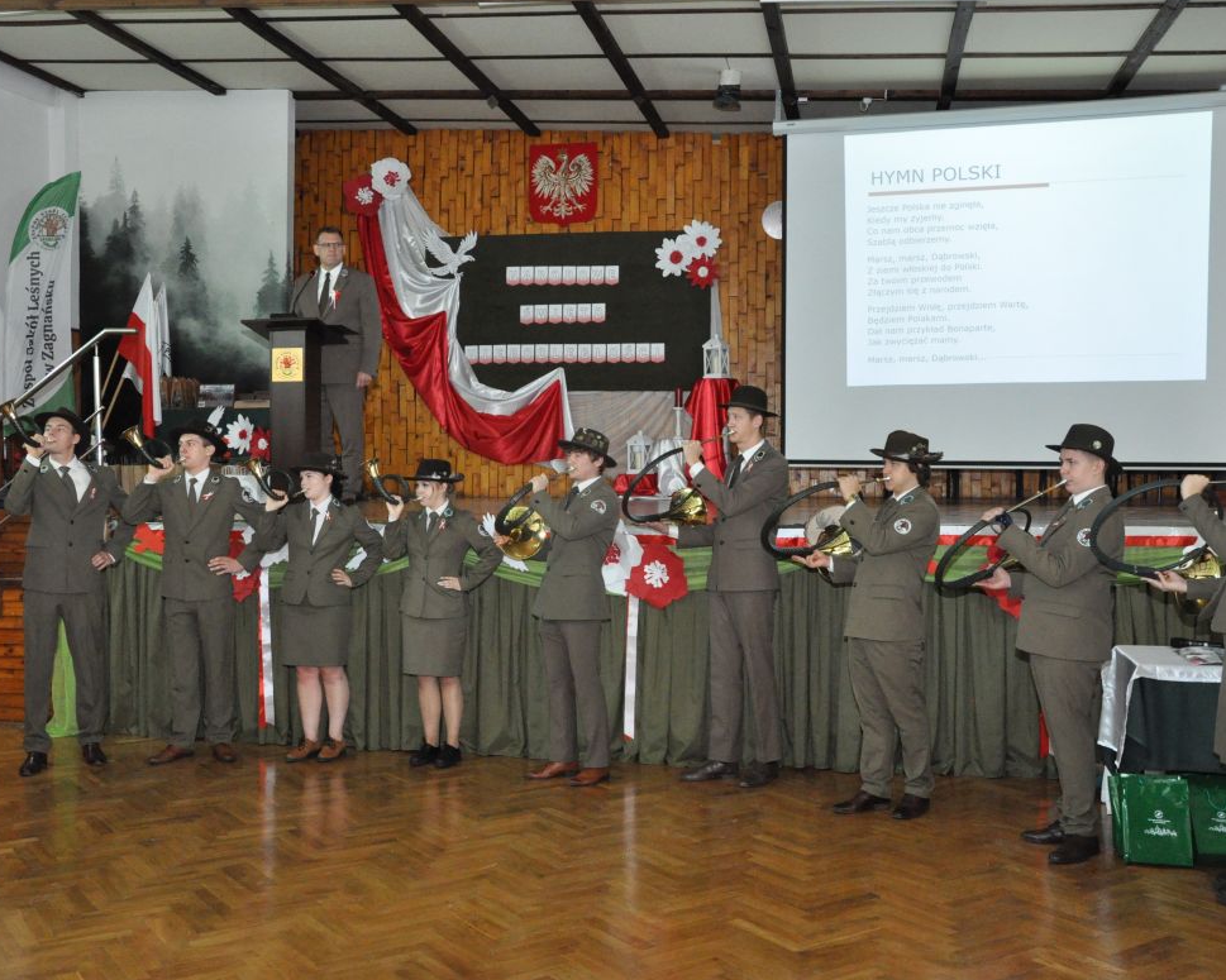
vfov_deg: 40.5
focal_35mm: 37
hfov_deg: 49.6
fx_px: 1327
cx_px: 581
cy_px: 493
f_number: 8
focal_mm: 21
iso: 2500
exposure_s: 1/60
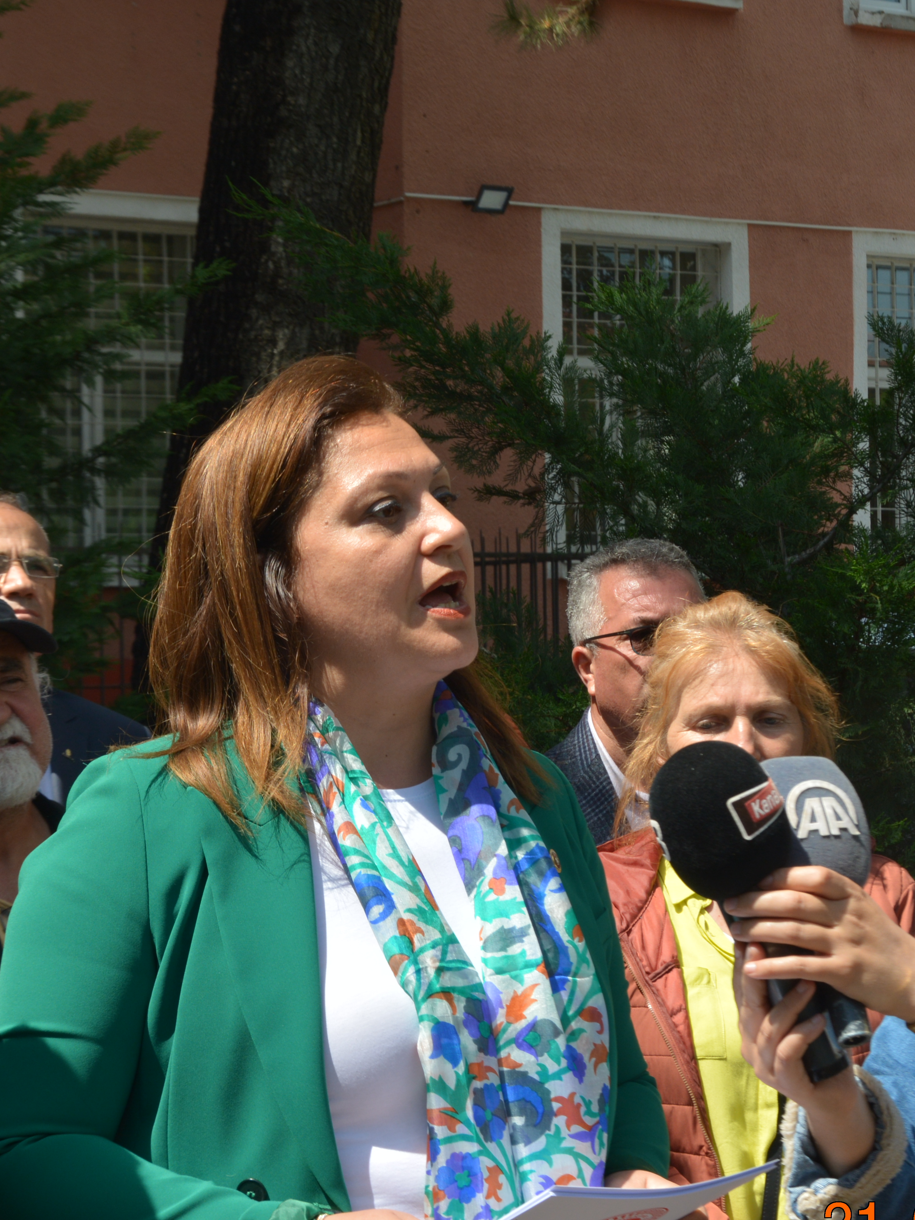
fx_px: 3454
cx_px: 445
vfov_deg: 20.0
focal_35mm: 98
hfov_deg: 15.1
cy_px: 637
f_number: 8
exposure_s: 1/250
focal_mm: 40
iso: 140
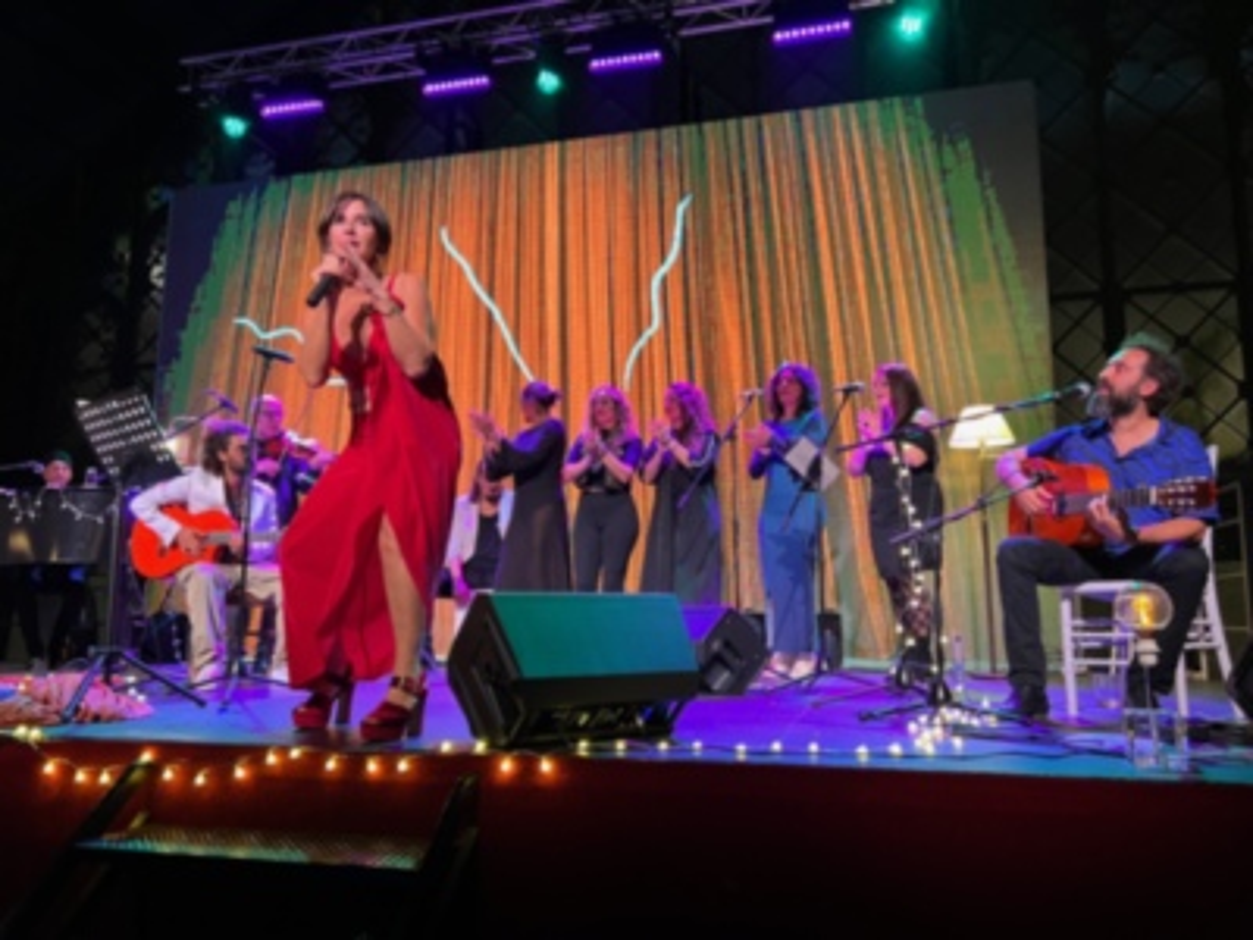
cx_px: 626
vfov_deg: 53.1
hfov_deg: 67.3
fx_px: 941
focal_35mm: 26
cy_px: 470
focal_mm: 5.7
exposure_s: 1/50
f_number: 1.5
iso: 400
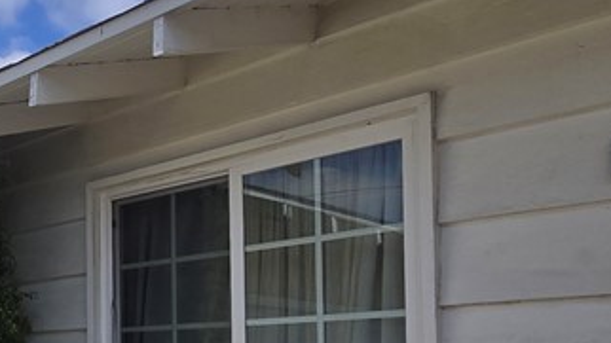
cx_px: -13
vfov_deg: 25.1
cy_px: 349
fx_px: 729
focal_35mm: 45
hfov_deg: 39.5
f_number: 2.2
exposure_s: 1/3502
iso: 50
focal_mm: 2.2
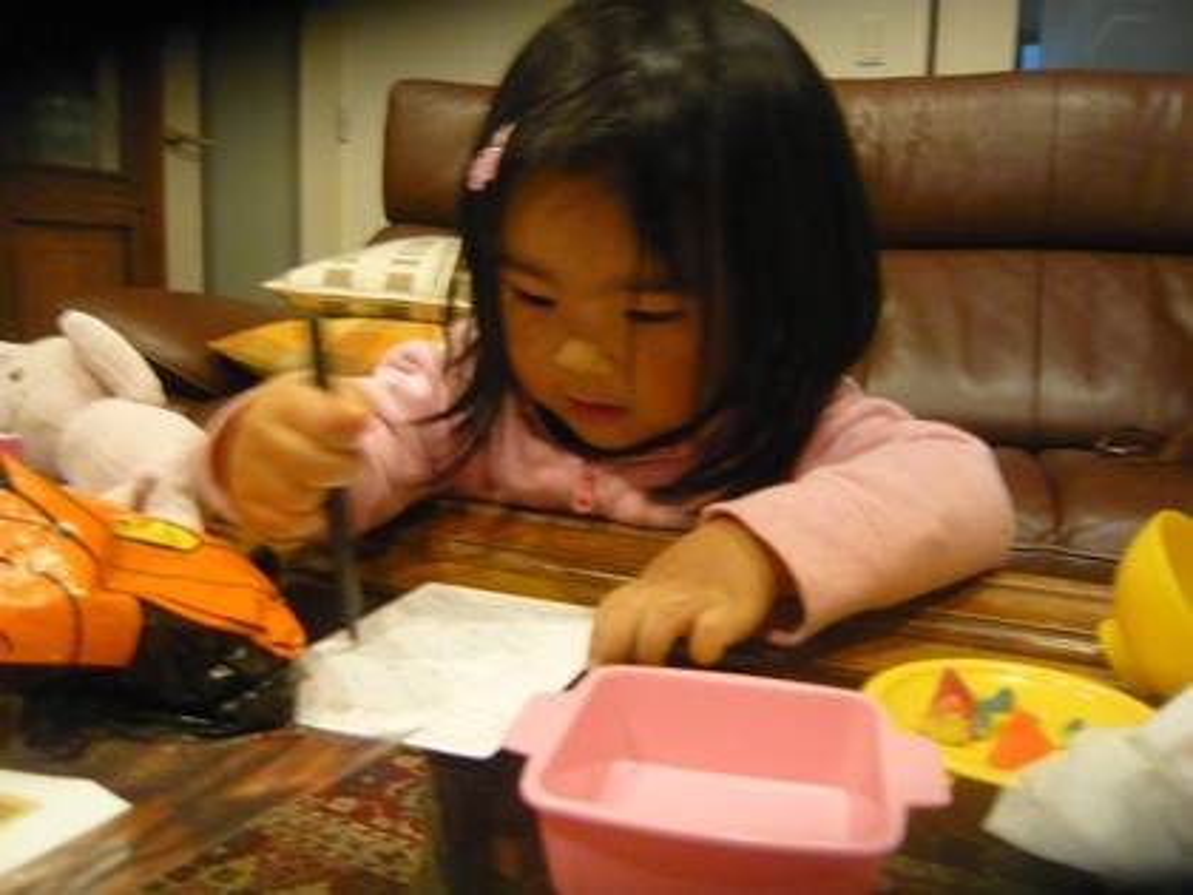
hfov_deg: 63.4
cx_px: 596
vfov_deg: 49.7
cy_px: 448
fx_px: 965
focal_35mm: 28
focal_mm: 4.6
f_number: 2.8
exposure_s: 1/13
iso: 400
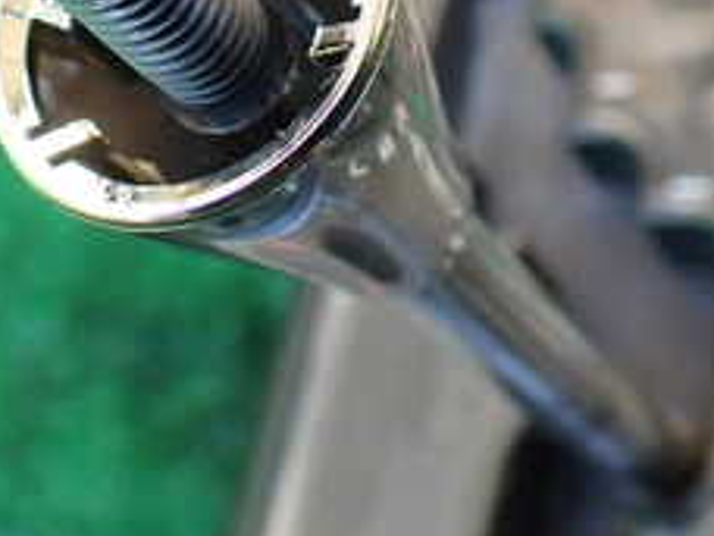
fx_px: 1629
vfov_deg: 18.1
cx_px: 122
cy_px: -28
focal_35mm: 79
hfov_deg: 24.2
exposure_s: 1/125
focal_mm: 5.4
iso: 400
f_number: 2.3
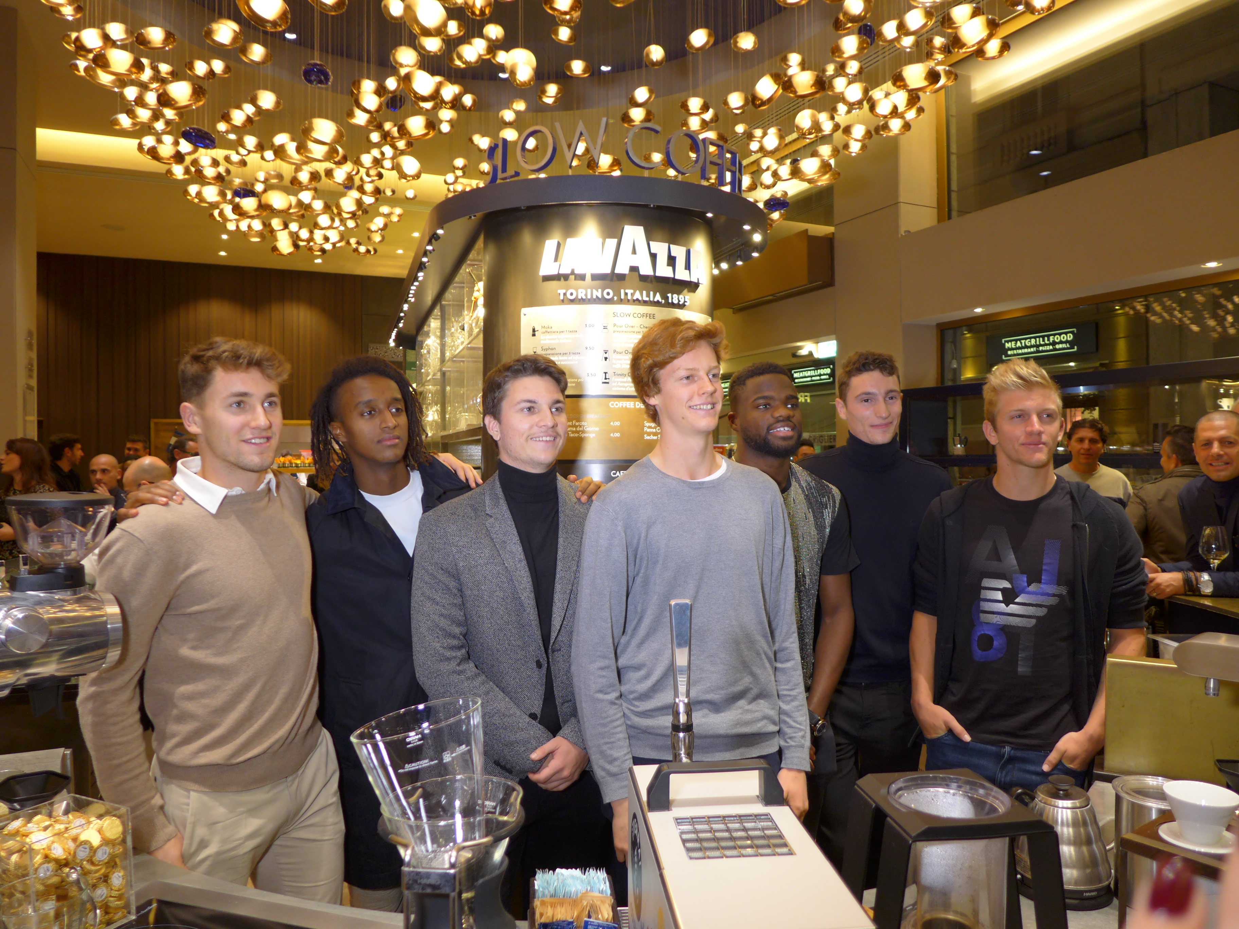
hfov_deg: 71.6
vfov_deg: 56.8
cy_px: 464
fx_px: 859
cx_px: 620
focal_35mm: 24
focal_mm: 4.7
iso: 80
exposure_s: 1/25
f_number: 1.4
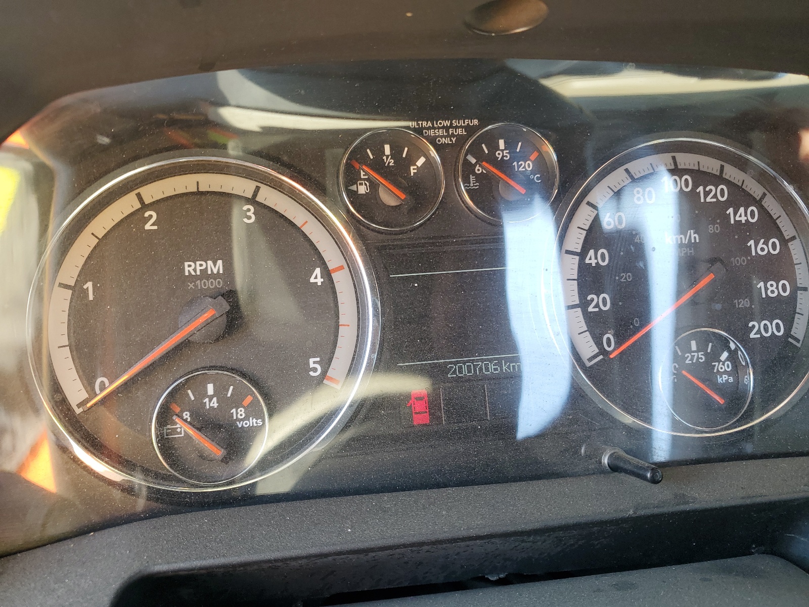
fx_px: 608
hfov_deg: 67.3
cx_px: 404
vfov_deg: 53.1
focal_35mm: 26
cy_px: 304
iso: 50
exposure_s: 1/60.2
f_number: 1.5
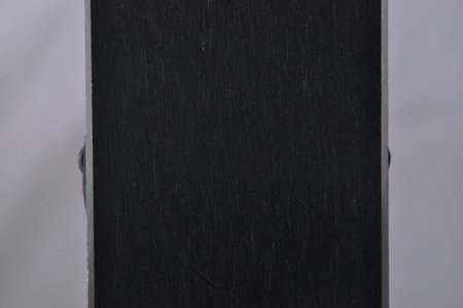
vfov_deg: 8.7
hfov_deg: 13.1
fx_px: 2023
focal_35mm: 158
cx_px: 232
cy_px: 154
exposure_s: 1/125
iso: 3200
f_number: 11
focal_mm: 105
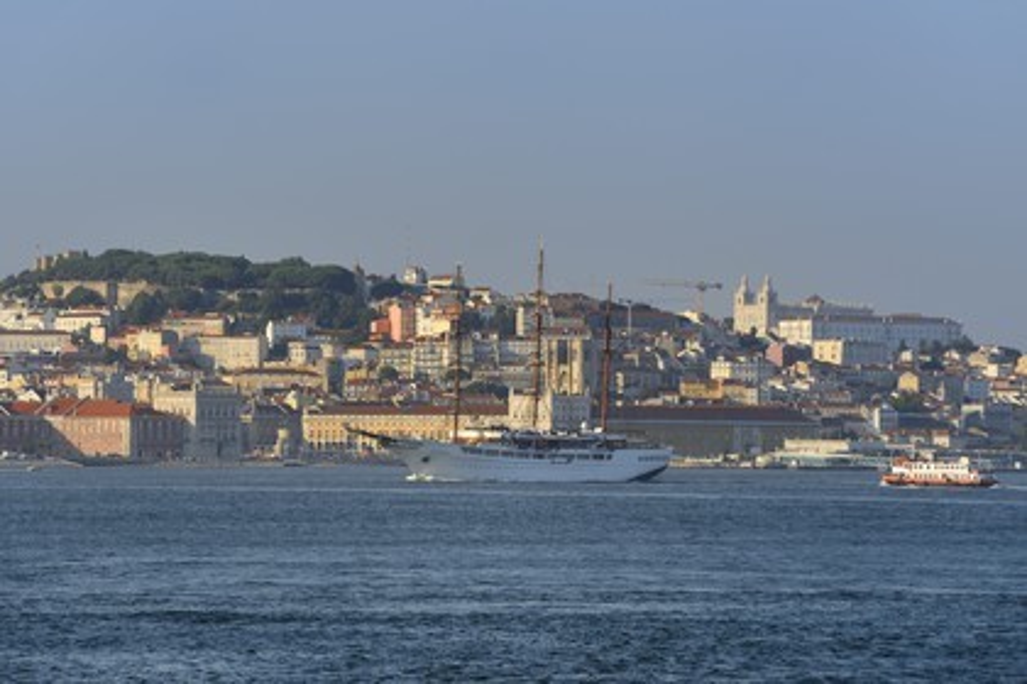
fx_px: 5277
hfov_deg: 11.1
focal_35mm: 185
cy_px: 342
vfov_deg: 7.4
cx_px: 514
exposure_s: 1/400
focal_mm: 185
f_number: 9
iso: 200
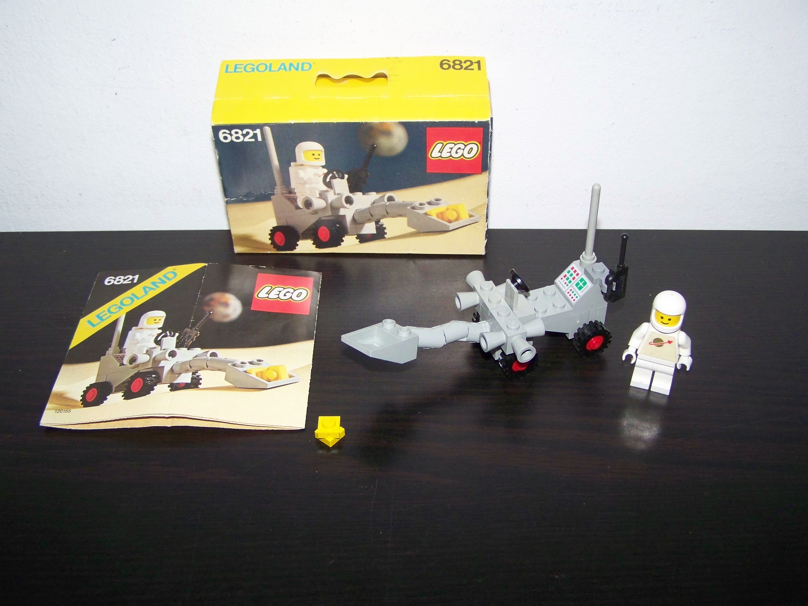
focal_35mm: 38
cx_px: 404
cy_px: 303
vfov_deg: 37.7
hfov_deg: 49.0
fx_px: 887
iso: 200
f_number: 2.8
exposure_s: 1/30
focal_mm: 6.3
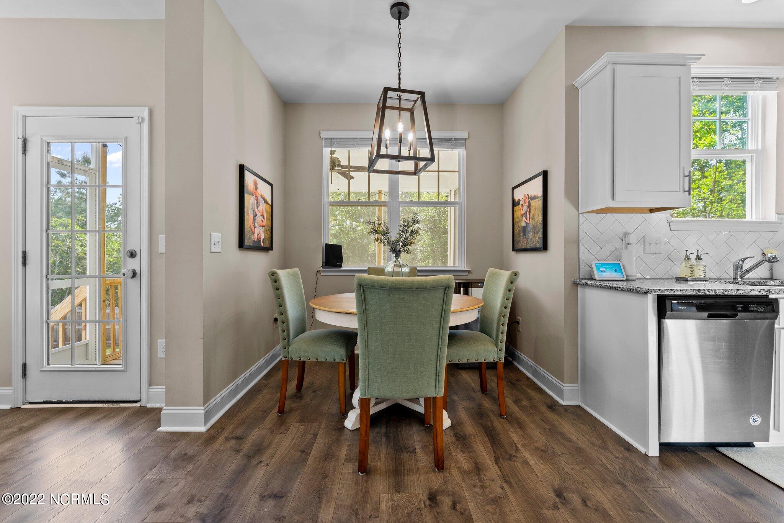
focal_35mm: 14
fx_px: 305
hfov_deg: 104.3
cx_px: 392
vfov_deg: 81.2
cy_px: 262
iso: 250
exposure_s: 1/10
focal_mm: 14
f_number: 8
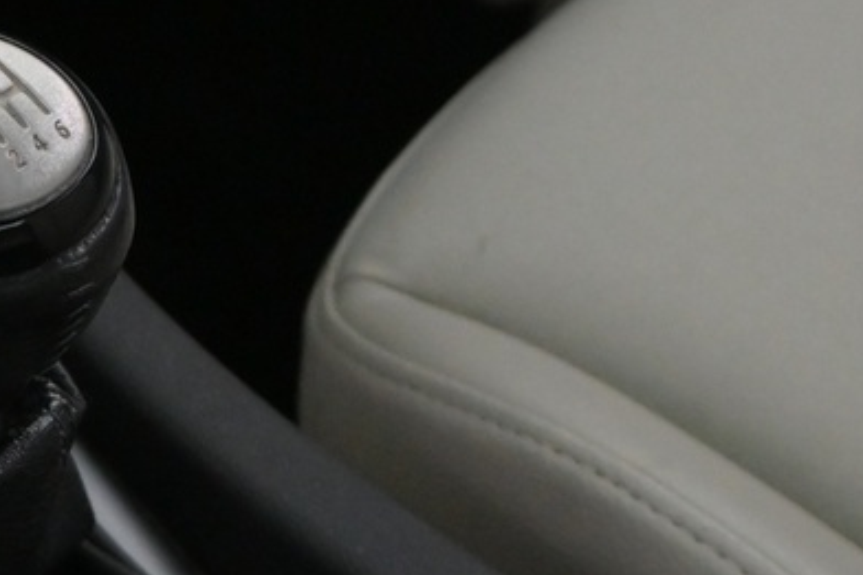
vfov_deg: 11.0
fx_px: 2971
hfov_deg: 16.2
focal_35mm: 124
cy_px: 291
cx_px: -4
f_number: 4
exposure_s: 1/60
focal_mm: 20
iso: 2500
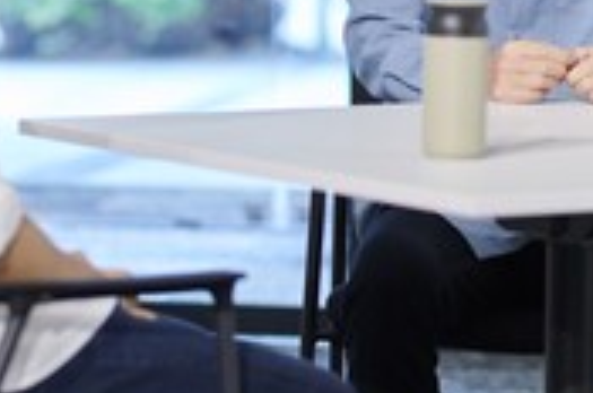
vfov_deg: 4.8
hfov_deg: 7.2
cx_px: 529
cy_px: -95
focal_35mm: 284
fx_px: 4670
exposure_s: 1/320
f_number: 2
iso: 800
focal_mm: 85
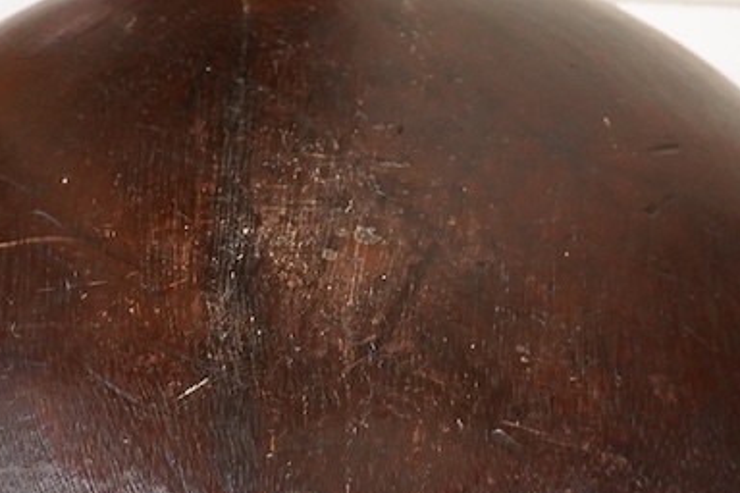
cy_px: 535
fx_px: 2713
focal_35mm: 132
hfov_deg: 15.5
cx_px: 344
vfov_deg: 10.3
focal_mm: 30
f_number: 6.3
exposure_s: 1/160
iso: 2500
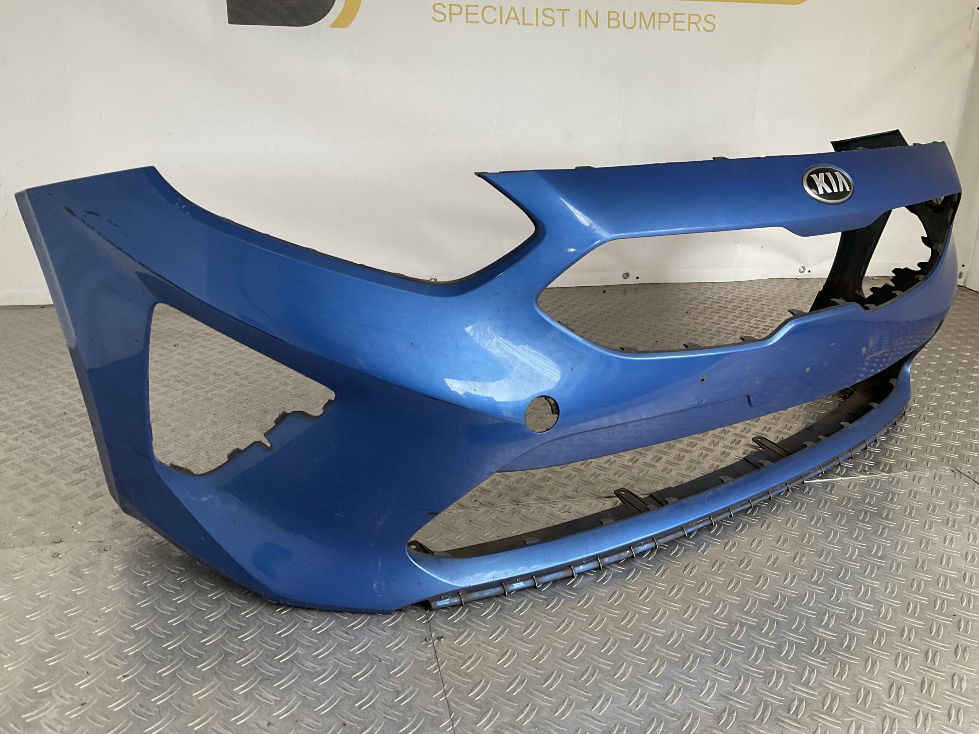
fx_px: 820
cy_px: 367
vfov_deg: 48.2
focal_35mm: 29
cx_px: 490
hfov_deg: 61.7
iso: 80
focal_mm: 3
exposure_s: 1/60
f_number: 1.8
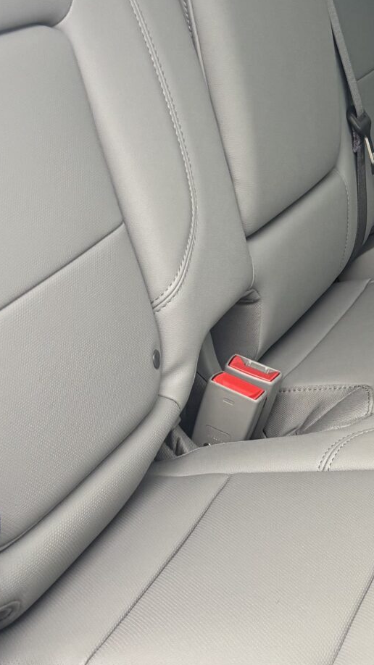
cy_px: 275
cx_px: 594
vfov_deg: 26.8
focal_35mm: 79
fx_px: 1394
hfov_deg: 14.1
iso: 125
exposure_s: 1/115
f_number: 1.6
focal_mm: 5.96
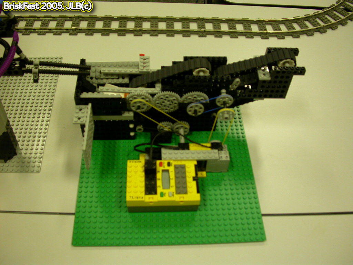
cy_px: 132
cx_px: 176
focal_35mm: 38
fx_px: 388
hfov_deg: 49.0
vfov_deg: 37.7
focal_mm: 7.85
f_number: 2.6
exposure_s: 1/25.1
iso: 100
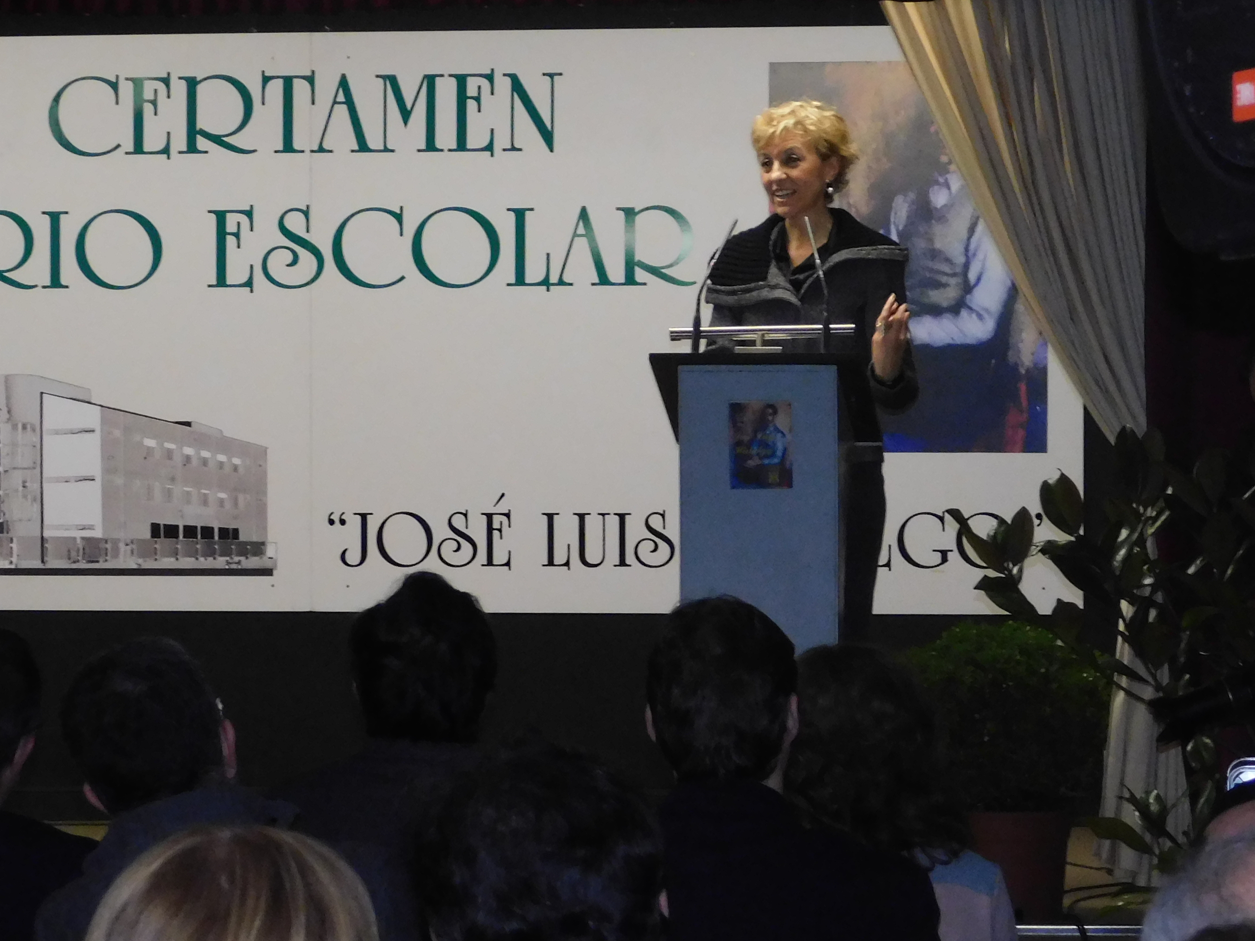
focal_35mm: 155
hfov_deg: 12.7
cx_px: 509
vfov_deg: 9.6
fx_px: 5620
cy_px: 481
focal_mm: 16.1
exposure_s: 1/60
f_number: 4.5
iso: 560
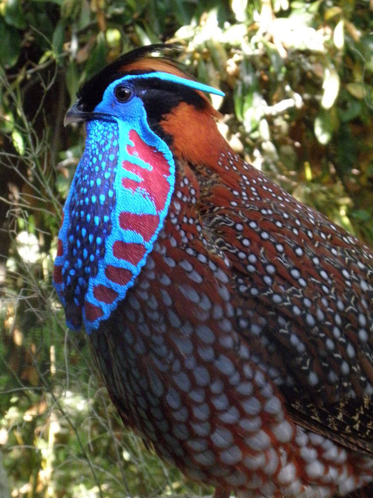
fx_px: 4700
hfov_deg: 4.5
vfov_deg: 6.1
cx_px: 250
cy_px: 344
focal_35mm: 327
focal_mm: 40.35
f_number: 4.4
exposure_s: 1/160
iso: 500
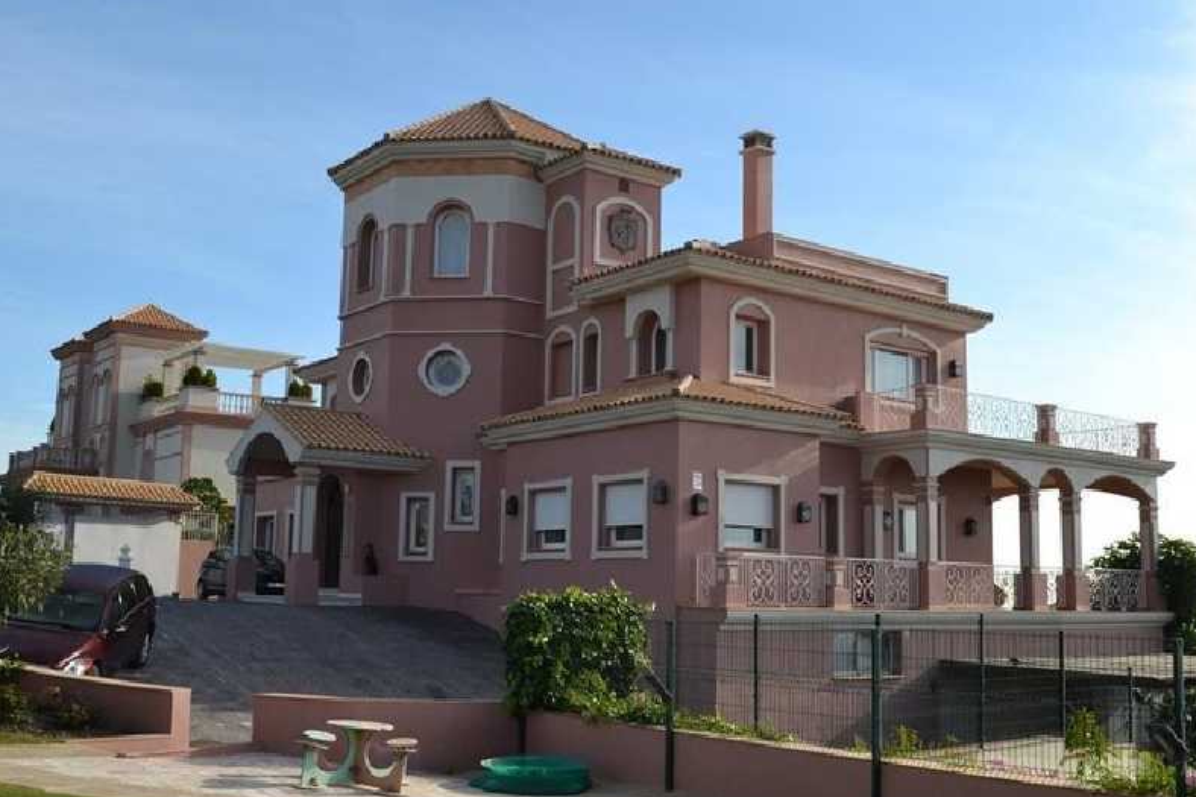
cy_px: 389
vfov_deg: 35.9
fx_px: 1229
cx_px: 622
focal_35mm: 37
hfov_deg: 51.9
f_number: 8
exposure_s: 1/200
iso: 100
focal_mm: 18
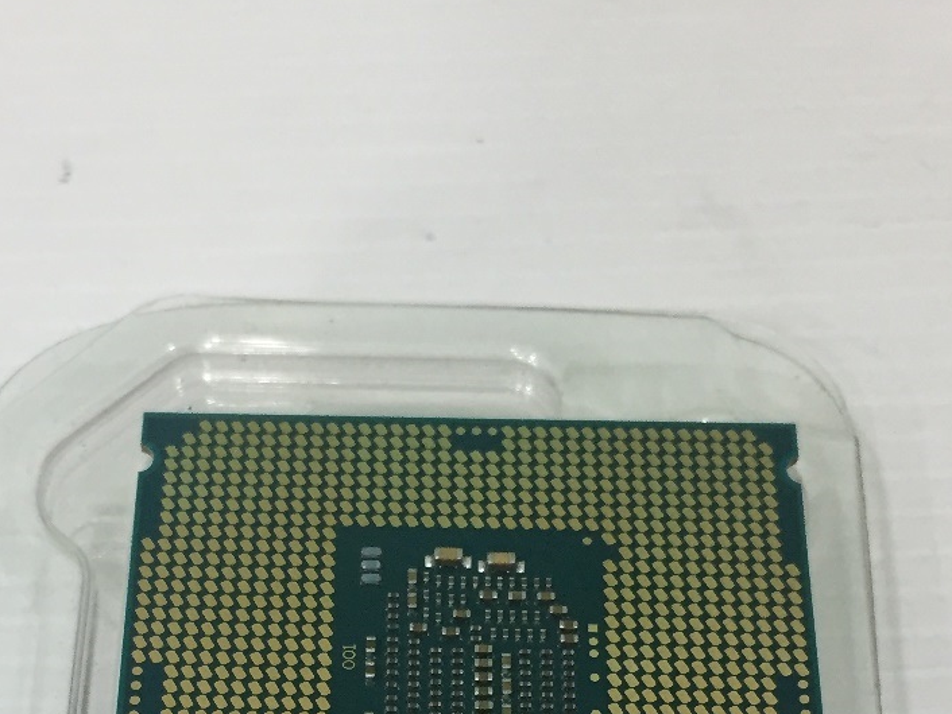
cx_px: 337
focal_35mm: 67
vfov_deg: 20.7
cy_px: 812
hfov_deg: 28.8
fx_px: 1843
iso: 64
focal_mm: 4.15
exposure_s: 1/33
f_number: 2.2
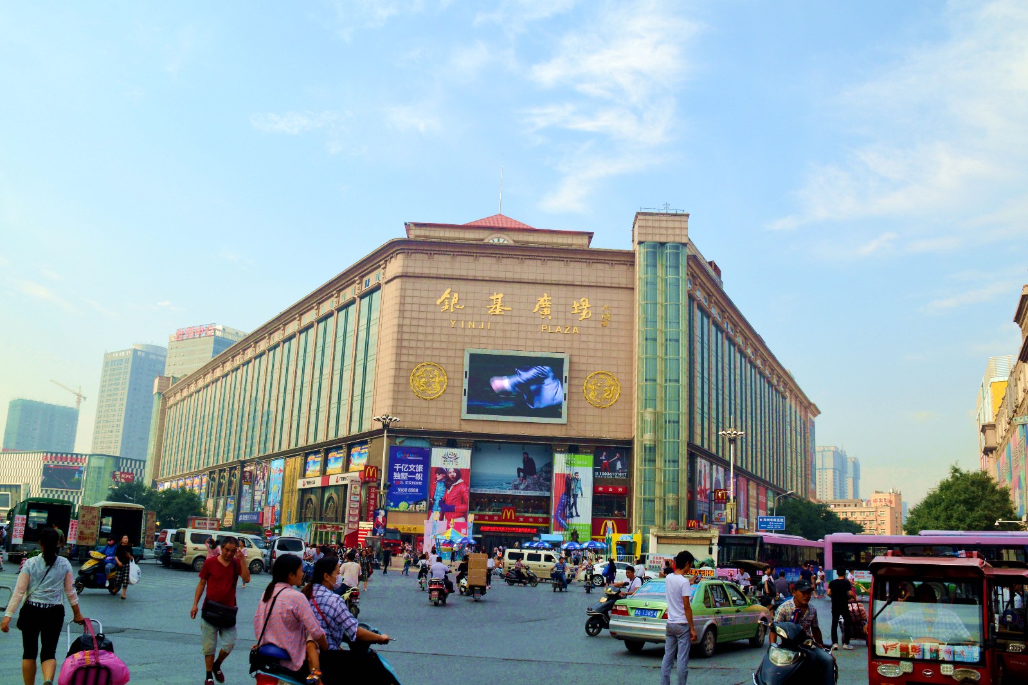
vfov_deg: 47.9
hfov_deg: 67.4
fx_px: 771
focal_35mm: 27
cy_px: 342
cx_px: 514
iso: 360
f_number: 10
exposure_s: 1/250
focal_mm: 18
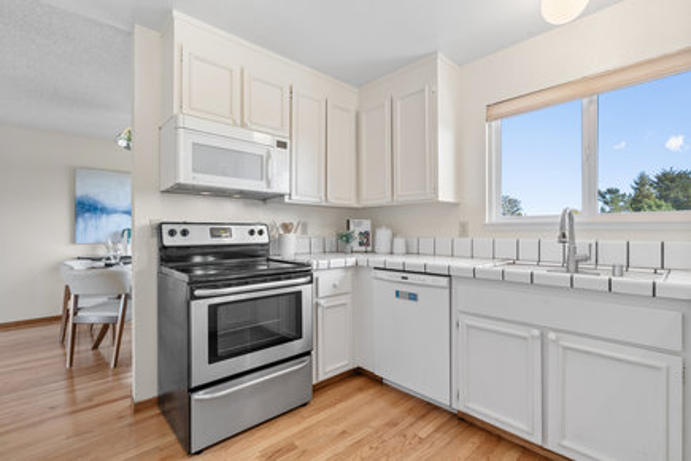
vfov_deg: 73.7
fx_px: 307
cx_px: 346
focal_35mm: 16
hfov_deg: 96.7
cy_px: 230
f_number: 9
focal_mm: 16
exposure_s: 1/6
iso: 400
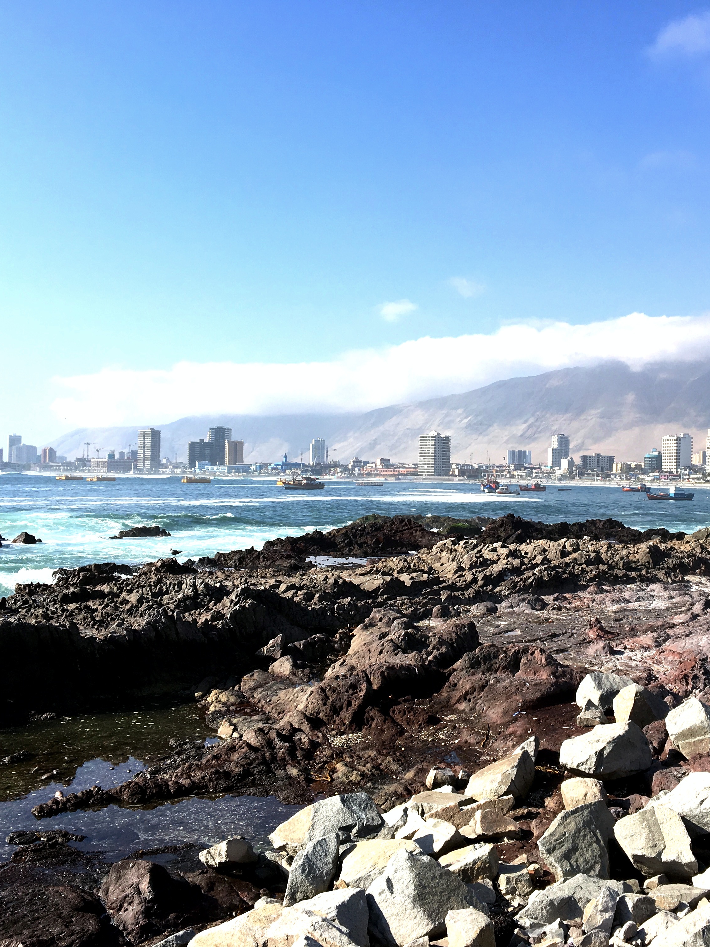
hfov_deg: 36.6
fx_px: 1066
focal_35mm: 39
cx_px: 453
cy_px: 473
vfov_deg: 47.9
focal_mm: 4.15
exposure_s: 1/1789
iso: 25
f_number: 2.2
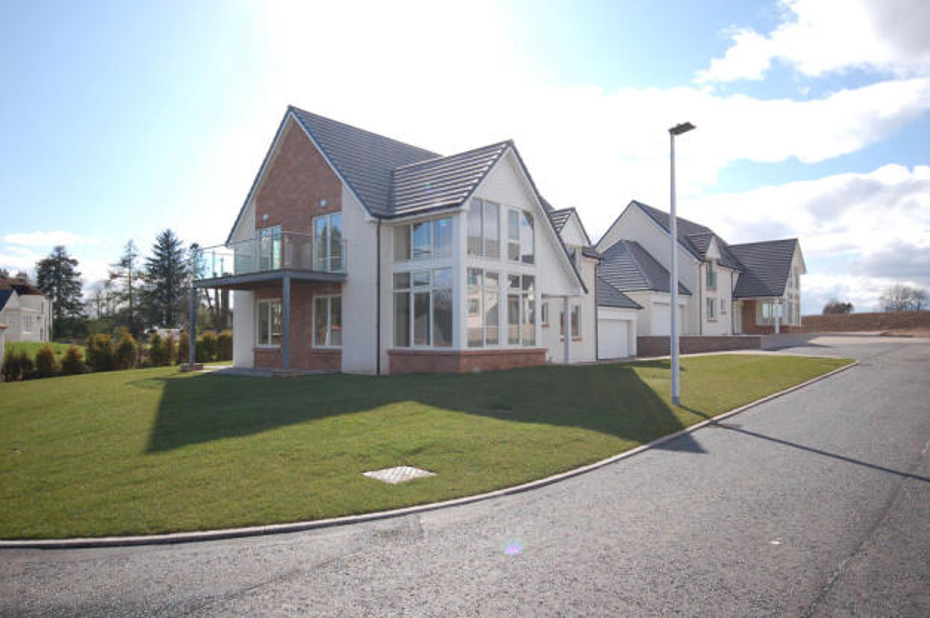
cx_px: 464
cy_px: 313
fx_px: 607
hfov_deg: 74.9
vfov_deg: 54.0
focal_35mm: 24
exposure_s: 1/320
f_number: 9
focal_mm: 15
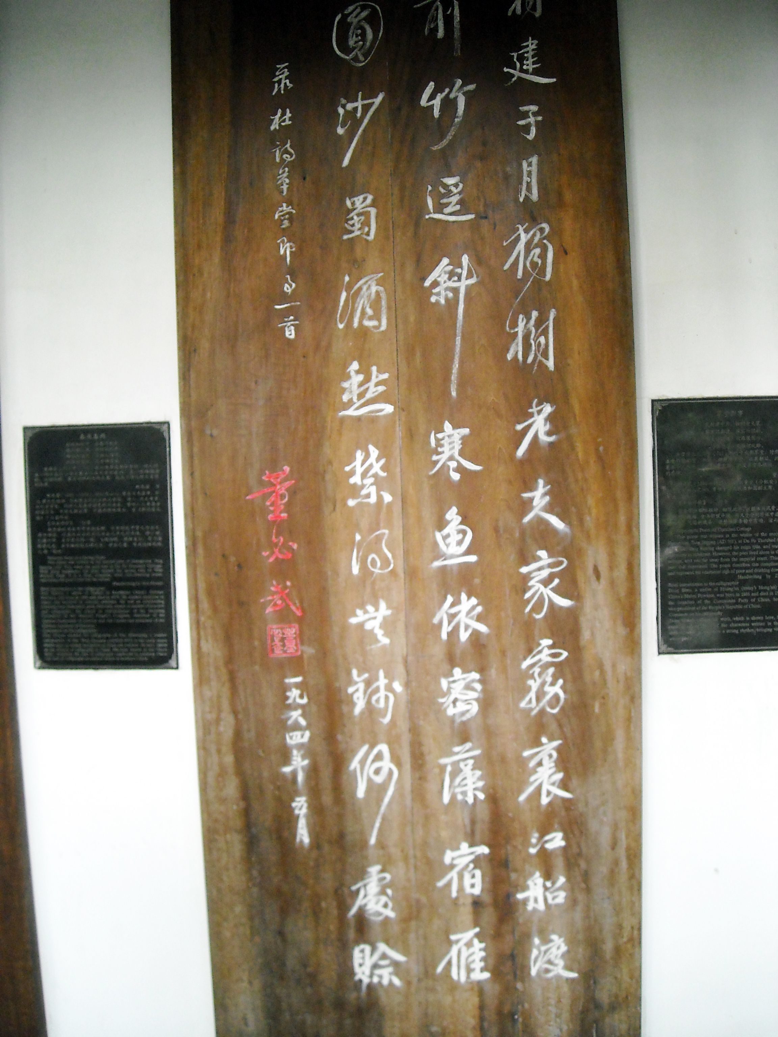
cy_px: 518
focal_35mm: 35
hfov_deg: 40.7
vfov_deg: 52.6
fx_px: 1049
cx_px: 389
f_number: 2.8
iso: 336
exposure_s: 1/60
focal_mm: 5.7
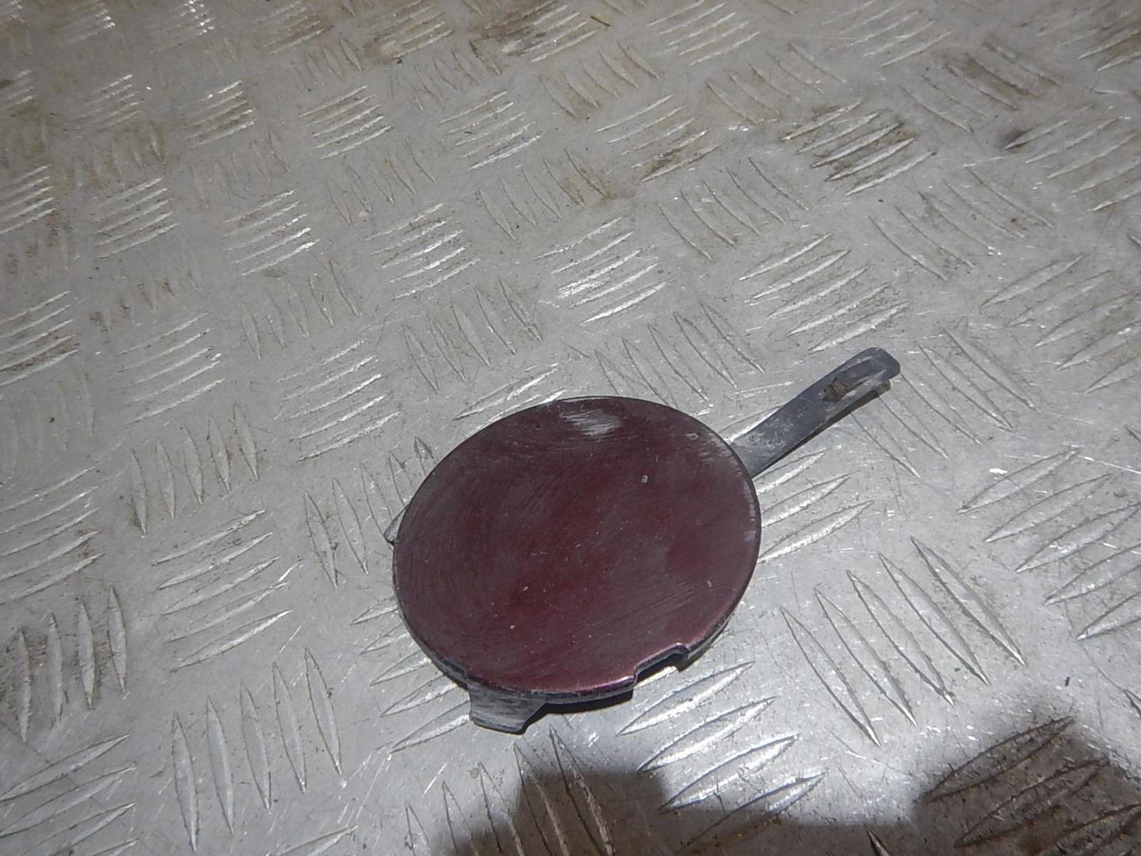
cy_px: 428
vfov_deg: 56.8
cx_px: 570
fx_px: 791
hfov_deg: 71.6
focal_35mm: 24
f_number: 2.8
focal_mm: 4.3
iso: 400
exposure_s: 1/50
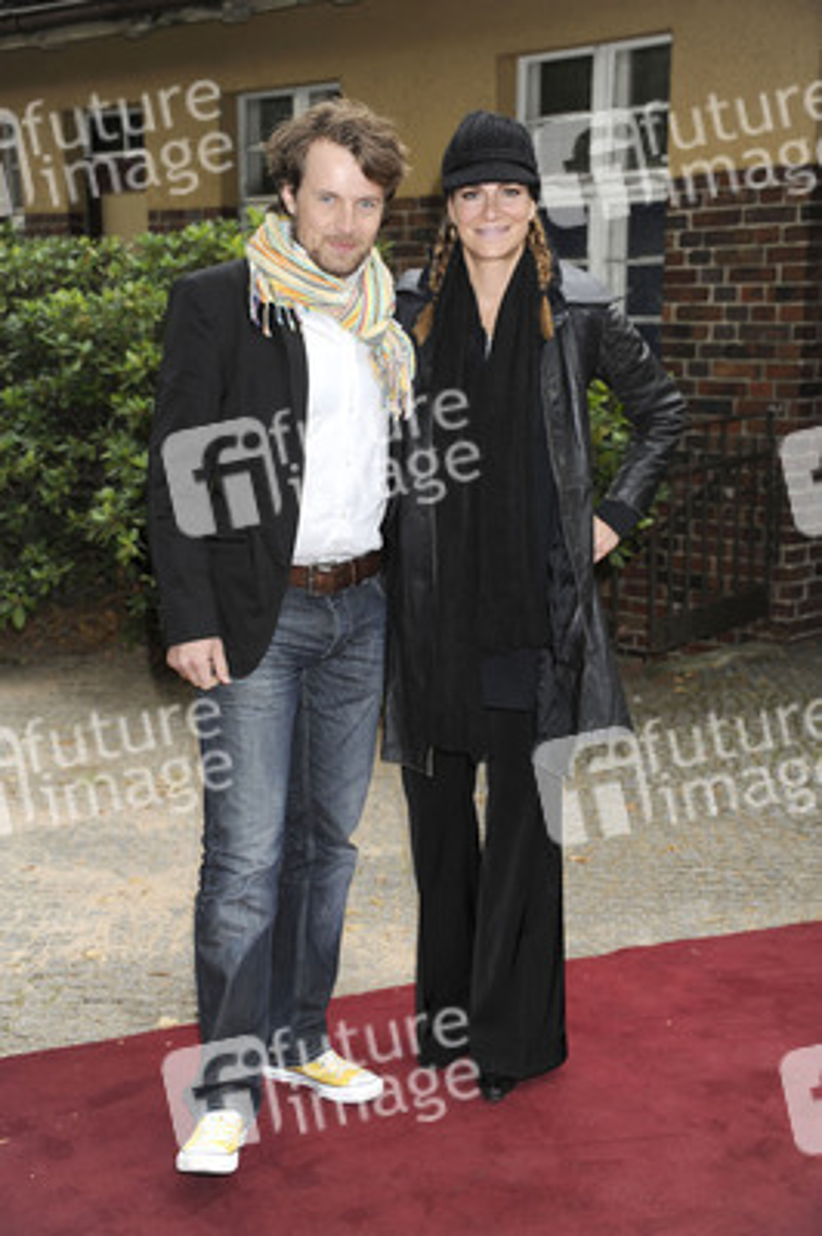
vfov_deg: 39.6
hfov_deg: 26.9
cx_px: 411
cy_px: 618
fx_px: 1715
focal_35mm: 50
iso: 400
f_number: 5.6
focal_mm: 50
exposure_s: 1/160
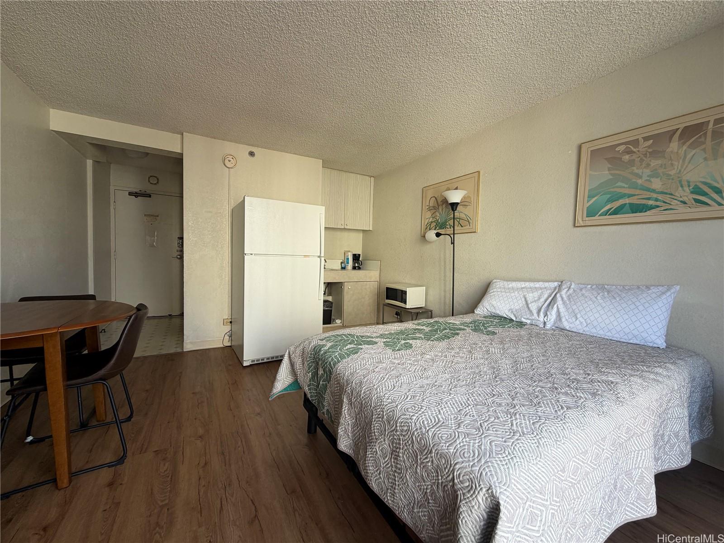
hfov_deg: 102.1
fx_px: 293
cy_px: 272
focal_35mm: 14
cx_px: 362
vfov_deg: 85.7
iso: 64
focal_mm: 2.22
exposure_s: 1/121
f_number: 2.2
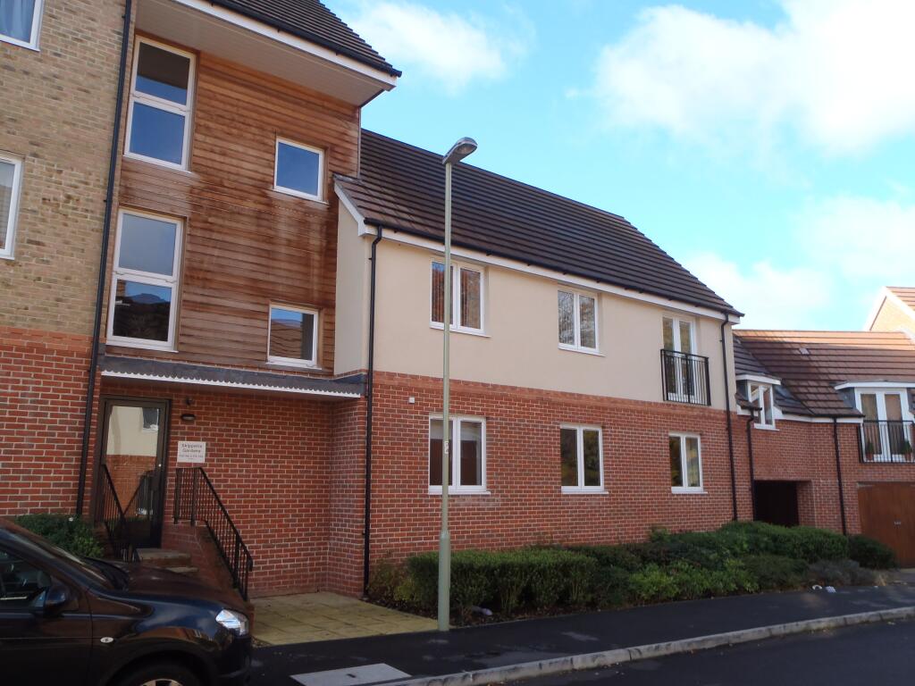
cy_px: 343
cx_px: 458
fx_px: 740
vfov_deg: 49.7
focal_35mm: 28
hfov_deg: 63.4
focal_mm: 5
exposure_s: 1/125
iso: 80
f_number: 4.5
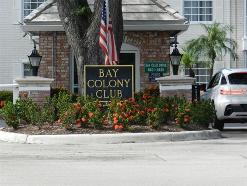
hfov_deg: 11.2
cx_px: 124
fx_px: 1256
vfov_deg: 8.4
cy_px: 93
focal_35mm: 176
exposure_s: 1/400
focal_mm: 31.2
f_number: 5.4
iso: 160
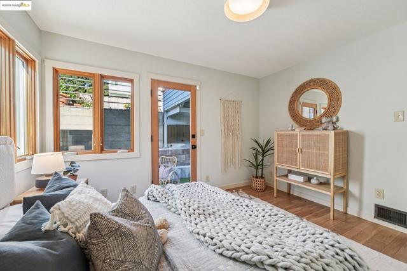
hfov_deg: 104.2
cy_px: 136
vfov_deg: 81.2
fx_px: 158
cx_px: 204
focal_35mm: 14
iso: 640
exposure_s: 1/30
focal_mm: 14
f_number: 8
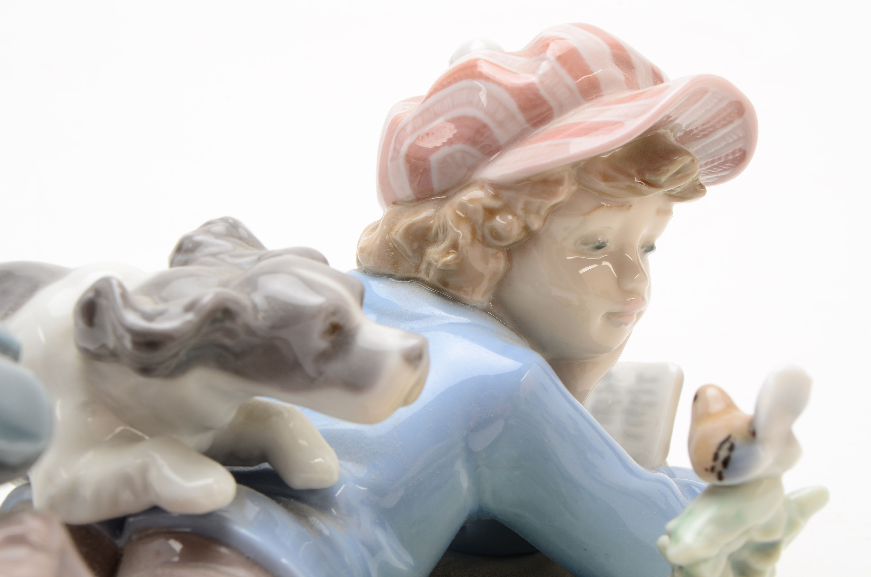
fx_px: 1992
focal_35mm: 82
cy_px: 288
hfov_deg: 24.7
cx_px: 436
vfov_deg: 16.5
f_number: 20
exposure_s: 1/160
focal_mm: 55
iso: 100
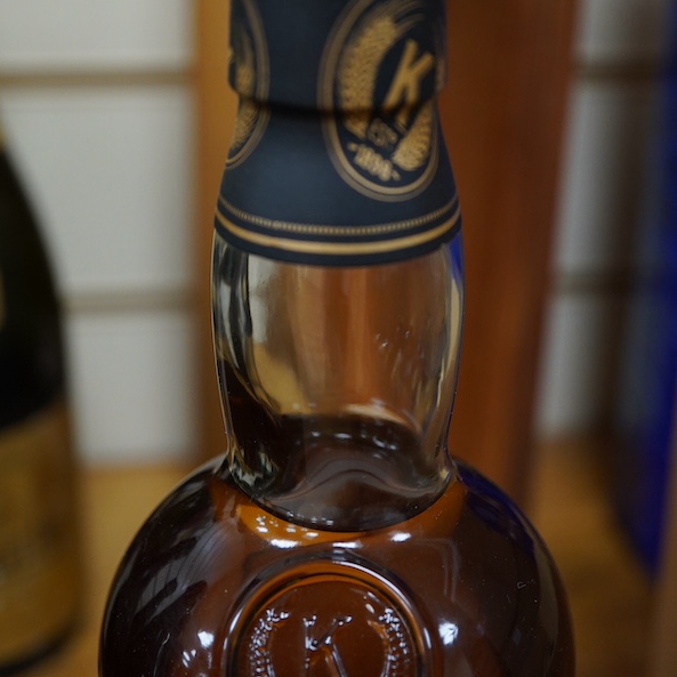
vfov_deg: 29.5
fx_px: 1283
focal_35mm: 58
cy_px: 275
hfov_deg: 29.6
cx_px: 339
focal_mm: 30
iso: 1250
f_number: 3.5
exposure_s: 1/125
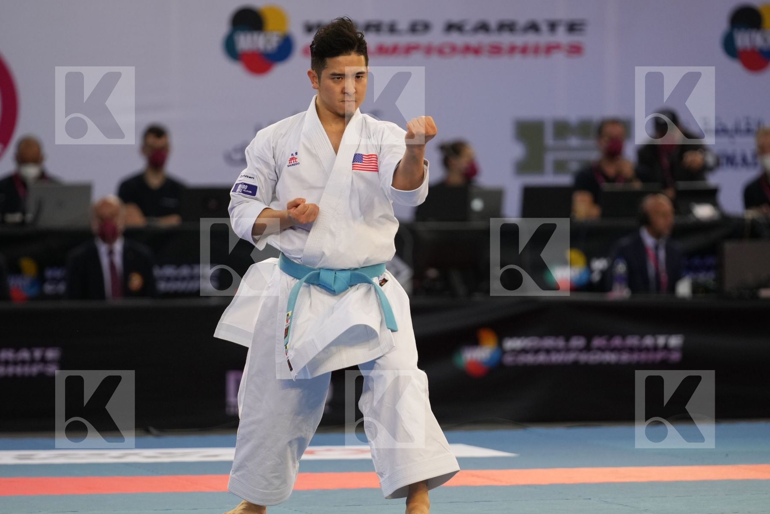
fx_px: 6416
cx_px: 385
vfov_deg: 4.6
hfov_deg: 6.9
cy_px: 257
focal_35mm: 300
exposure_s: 1/500
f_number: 2.8
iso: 1000
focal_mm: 200
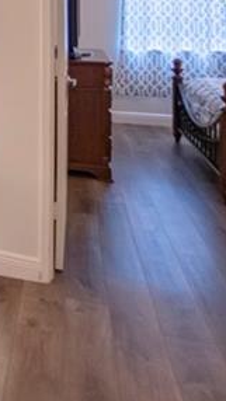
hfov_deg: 13.9
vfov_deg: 42.3
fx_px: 479
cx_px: -357
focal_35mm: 45
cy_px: 52
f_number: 4
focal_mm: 8
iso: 500
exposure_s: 1/60
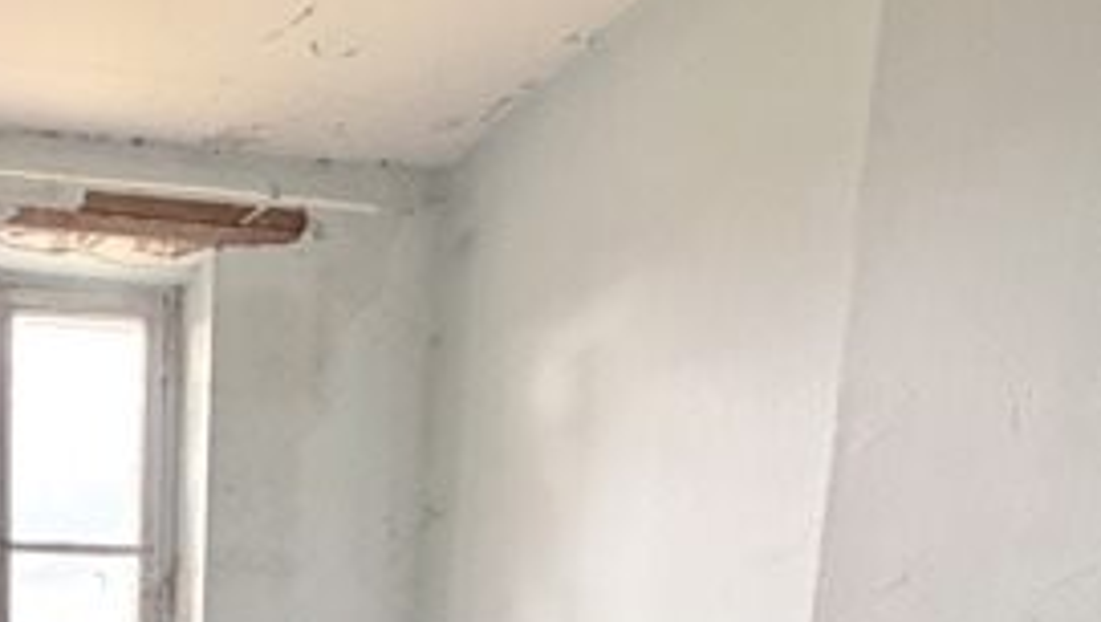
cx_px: -41
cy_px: 1049
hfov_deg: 39.2
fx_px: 1315
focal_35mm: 45
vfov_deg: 20.6
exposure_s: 1/60
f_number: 2.2
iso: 400
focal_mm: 2.22
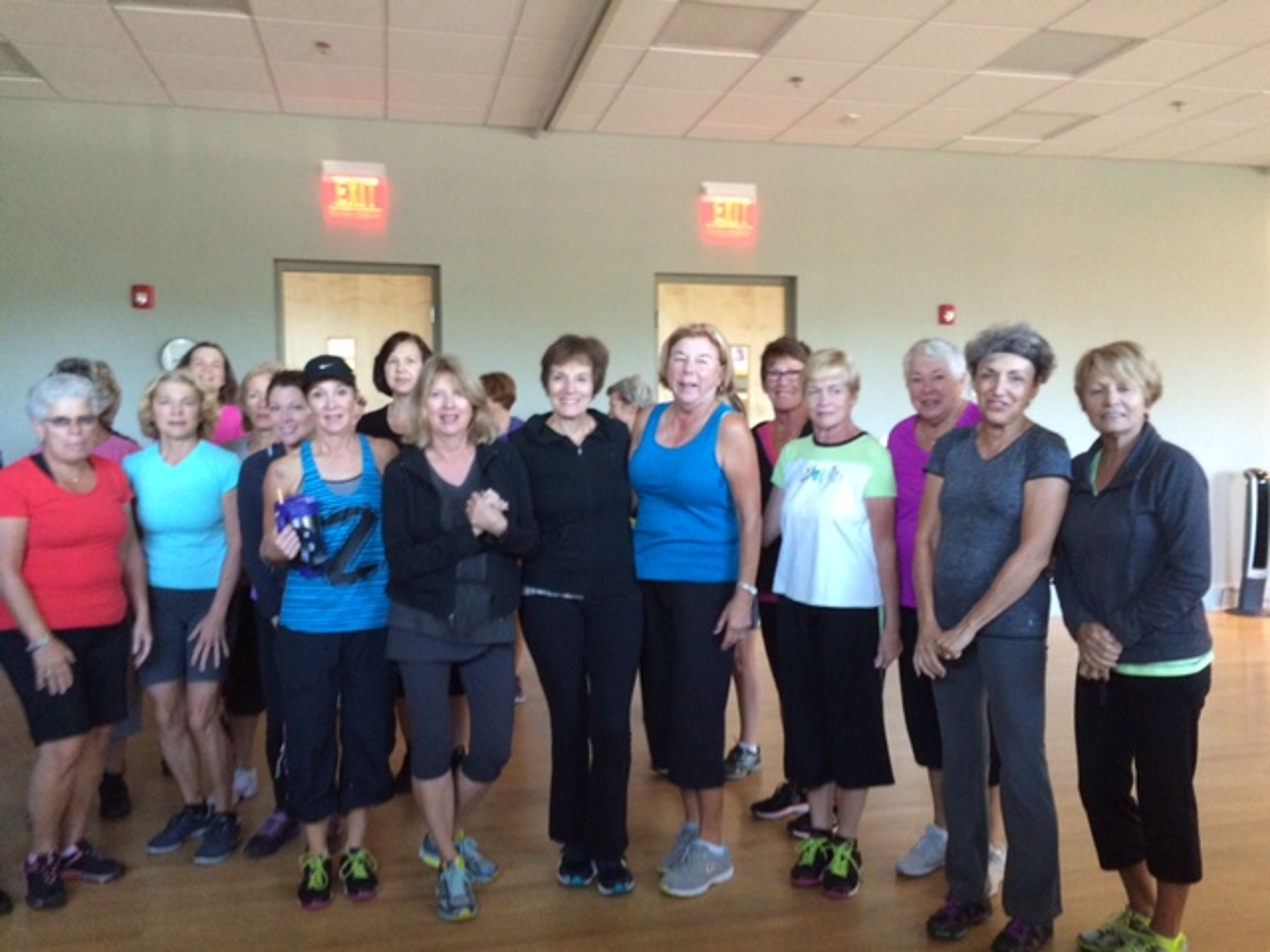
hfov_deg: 61.7
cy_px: 476
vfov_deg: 48.2
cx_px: 635
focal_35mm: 29
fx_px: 1064
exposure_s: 1/24
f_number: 2.2
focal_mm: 4.15
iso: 320
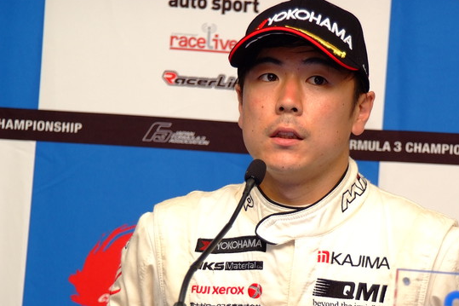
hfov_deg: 9.8
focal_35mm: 211
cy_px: 185
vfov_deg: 6.5
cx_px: 286
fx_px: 2689
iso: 640
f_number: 5.6
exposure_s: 1/250
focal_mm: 105
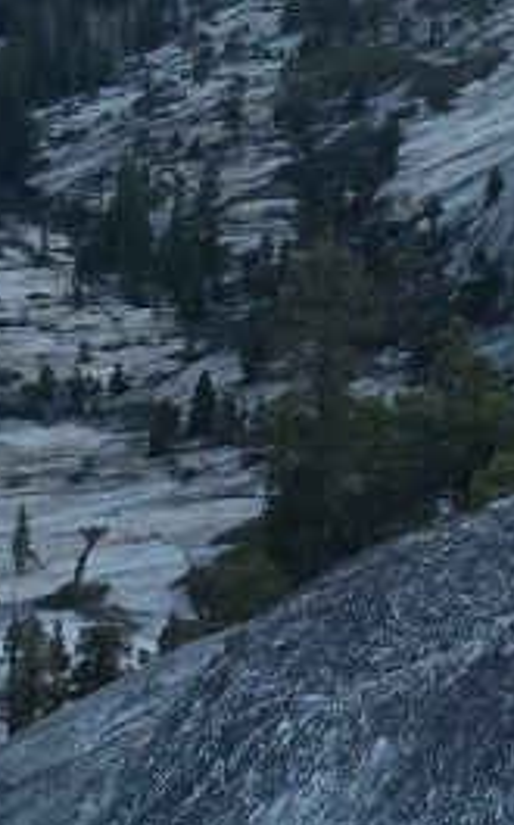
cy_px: -53
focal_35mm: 123
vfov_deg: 16.5
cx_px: 349
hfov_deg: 10.6
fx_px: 2764
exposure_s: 1/30
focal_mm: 4.12
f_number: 2.2
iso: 80
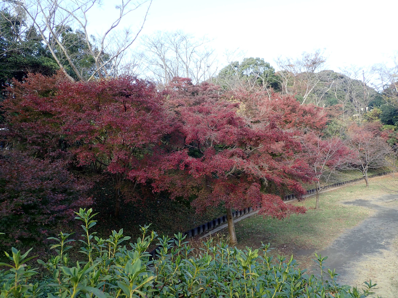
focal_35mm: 25
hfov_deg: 69.4
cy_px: 149
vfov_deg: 54.9
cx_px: 199
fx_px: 287
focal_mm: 4.5
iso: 100
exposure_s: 1/160
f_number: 2.8
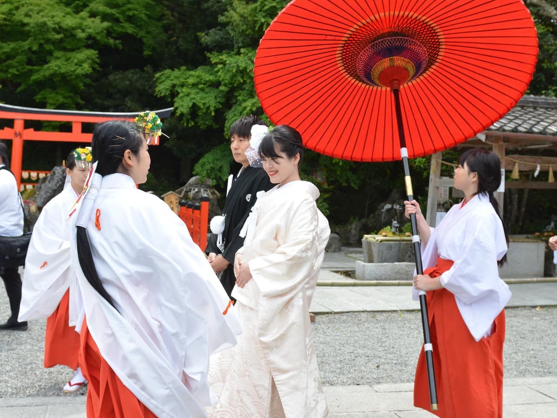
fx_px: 644
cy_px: 210
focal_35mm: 40
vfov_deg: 36.0
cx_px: 284
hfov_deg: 46.8
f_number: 5
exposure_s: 1/2000
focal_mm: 24
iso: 800
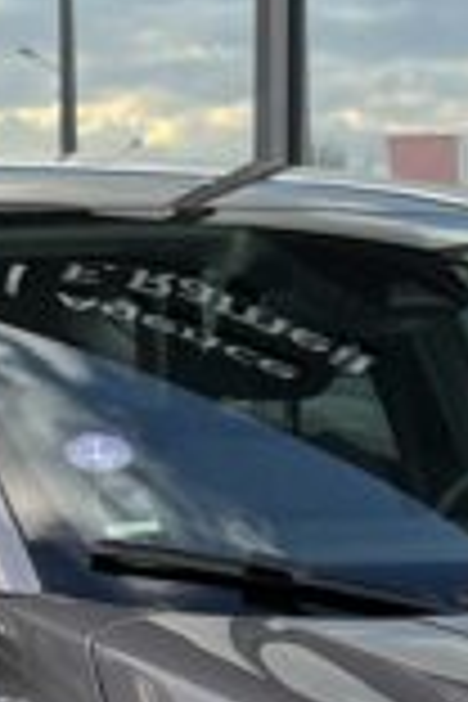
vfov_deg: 13.9
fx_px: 2710
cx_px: 364
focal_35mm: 139
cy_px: 1026
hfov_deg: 9.8
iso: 50
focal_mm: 5.1
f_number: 1.6
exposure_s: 1/481
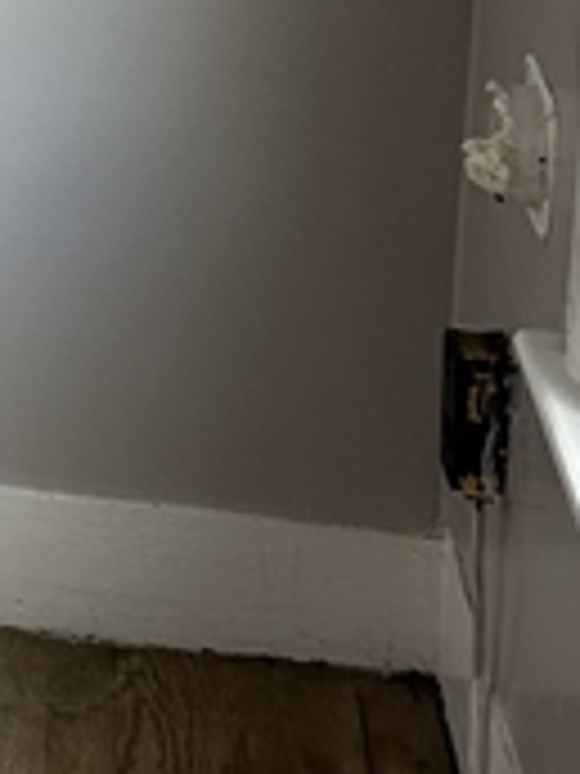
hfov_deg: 12.6
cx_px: -459
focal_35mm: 107
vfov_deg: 15.5
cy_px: -666
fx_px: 2390
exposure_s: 1/121
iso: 160
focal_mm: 6.86
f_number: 1.78
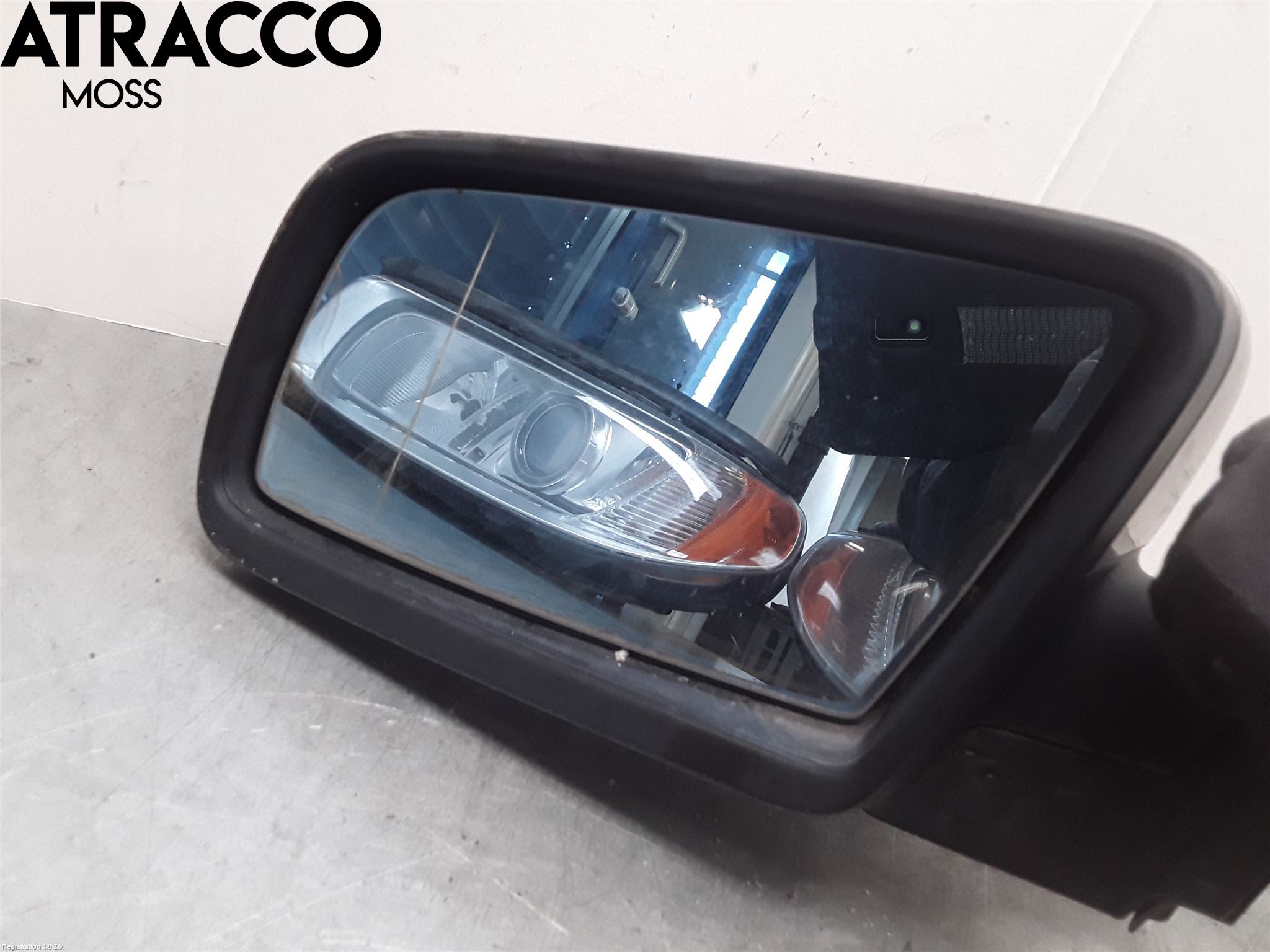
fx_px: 1027
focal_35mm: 28
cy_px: 476
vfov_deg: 49.7
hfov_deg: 63.4
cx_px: 635
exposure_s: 1/100
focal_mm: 2.91
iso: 100
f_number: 1.9
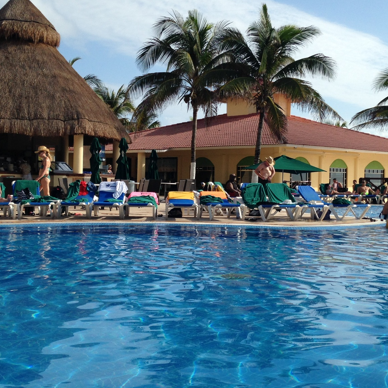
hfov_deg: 32.8
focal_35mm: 52
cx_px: 199
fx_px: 659
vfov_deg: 32.8
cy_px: 191
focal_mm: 4.12
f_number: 2.4
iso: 50
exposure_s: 1/2088
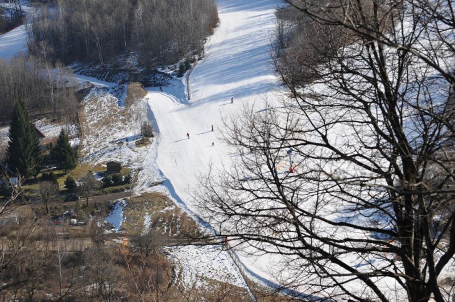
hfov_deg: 17.1
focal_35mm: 120
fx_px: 1515
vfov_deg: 11.4
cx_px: 228
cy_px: 151
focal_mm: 80
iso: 200
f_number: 5.6
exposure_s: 1/1000
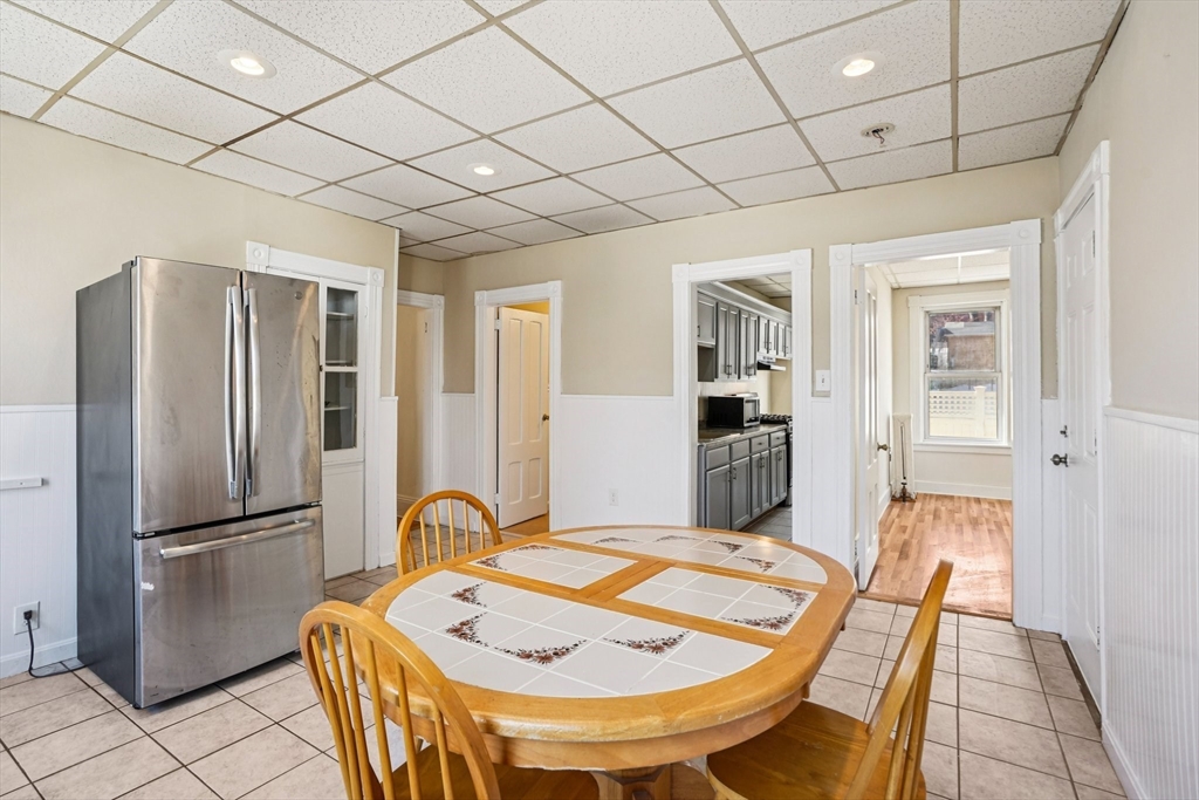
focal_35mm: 16
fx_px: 533
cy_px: 400
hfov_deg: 96.7
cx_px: 600
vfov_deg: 73.8
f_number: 8
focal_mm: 16
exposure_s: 1/30
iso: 640
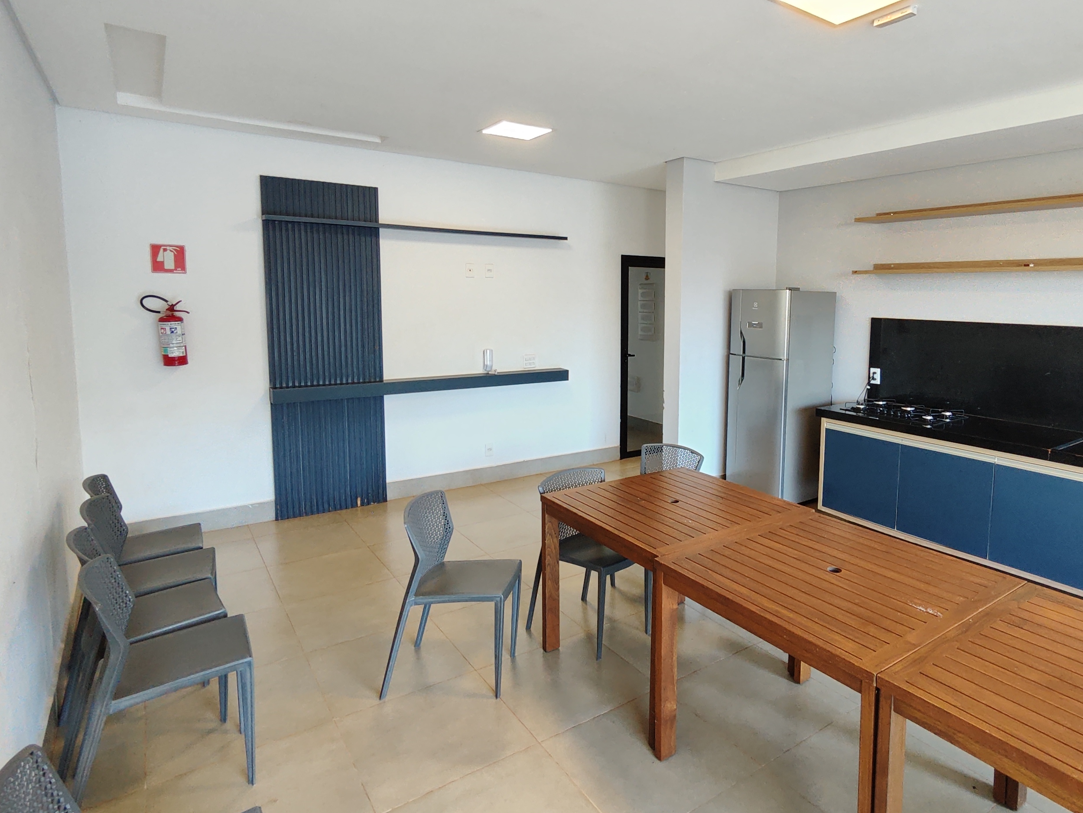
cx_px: 648
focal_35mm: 21
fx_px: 657
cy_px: 371
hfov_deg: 78.1
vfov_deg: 63.4
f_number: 2.2
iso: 246
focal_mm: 1.65
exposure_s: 1/60
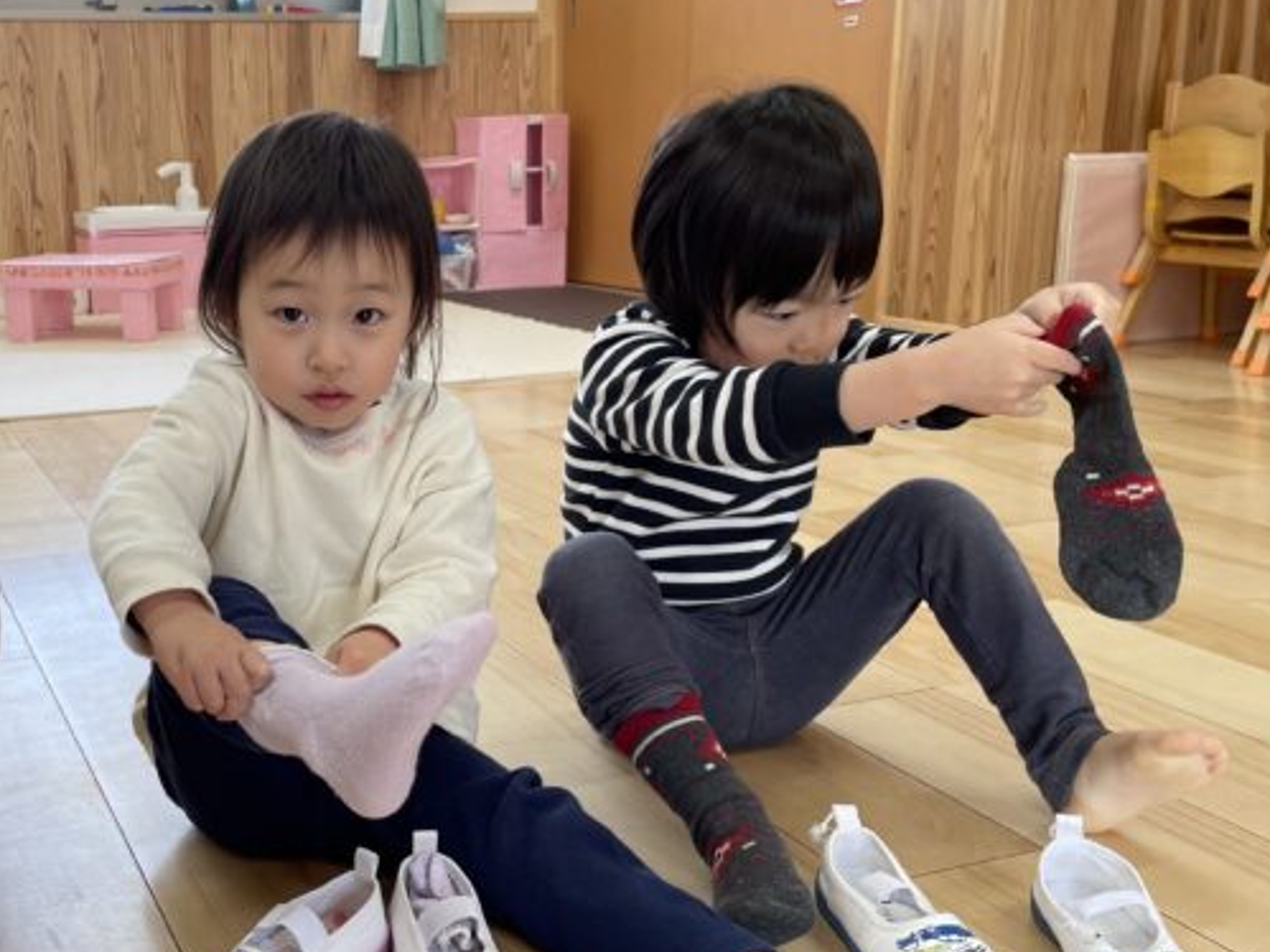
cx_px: 323
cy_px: 496
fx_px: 1467
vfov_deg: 35.9
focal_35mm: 40
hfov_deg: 45.3
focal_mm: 4.2
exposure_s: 1/121
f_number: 1.6
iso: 50
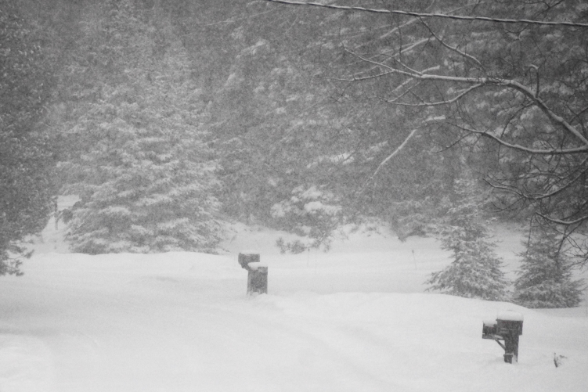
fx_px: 8151
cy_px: 217
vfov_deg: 2.8
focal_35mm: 499
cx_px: 213
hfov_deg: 4.1
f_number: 6.3
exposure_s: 1/400
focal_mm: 250
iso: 800
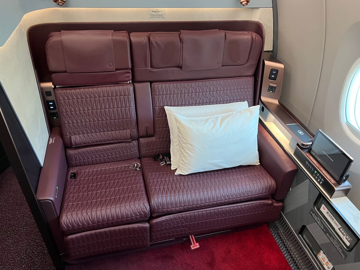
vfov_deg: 53.1
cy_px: 135
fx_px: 270
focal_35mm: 26
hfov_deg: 67.3
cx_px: 180
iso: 400
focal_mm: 5.7
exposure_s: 1/54
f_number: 1.5
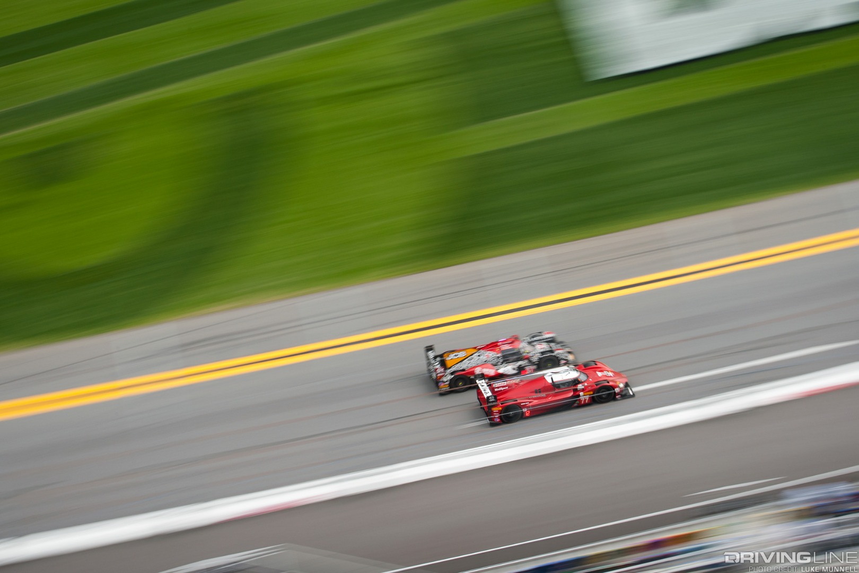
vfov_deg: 17.1
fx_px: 1909
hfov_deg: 25.4
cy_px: 286
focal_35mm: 80
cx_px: 430
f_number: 14
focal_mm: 80
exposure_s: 1/40
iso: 400
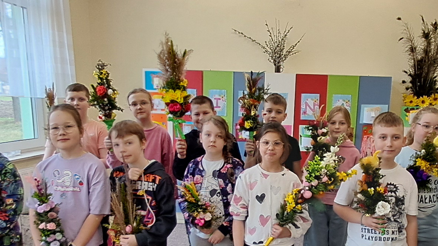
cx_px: 270
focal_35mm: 31
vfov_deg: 37.1
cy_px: 177
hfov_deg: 61.9
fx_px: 360
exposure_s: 1/50
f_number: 2.2
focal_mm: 1.13
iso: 50
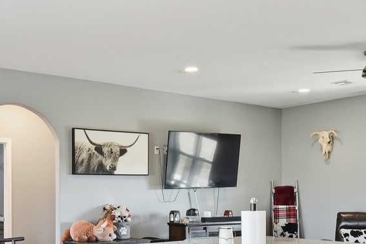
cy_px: 210
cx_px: 149
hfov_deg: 39.5
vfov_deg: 26.3
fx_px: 508
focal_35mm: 50
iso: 250
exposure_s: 1/50
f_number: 8
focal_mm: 10
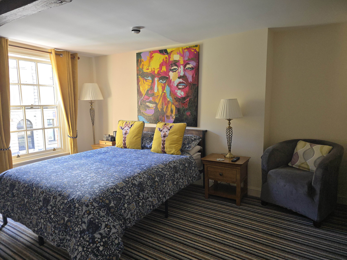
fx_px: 231
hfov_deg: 73.9
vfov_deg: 58.9
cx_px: 174
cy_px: 130
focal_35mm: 23
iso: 250
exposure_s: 1/100
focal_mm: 6.3
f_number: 1.7
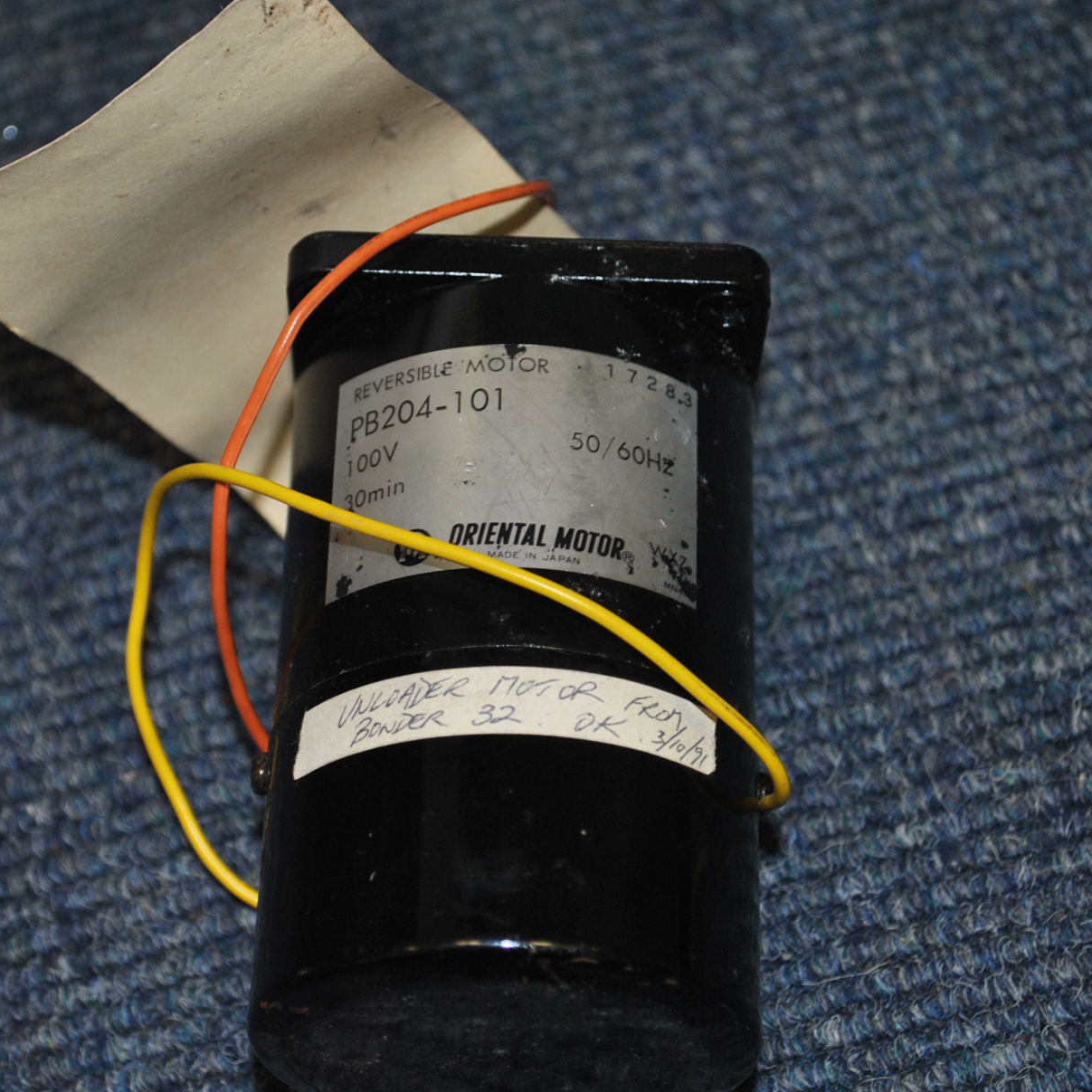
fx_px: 3069
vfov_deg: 20.2
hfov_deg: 20.2
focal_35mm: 86
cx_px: 475
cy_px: 573
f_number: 5.3
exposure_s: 1/60
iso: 200
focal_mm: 42
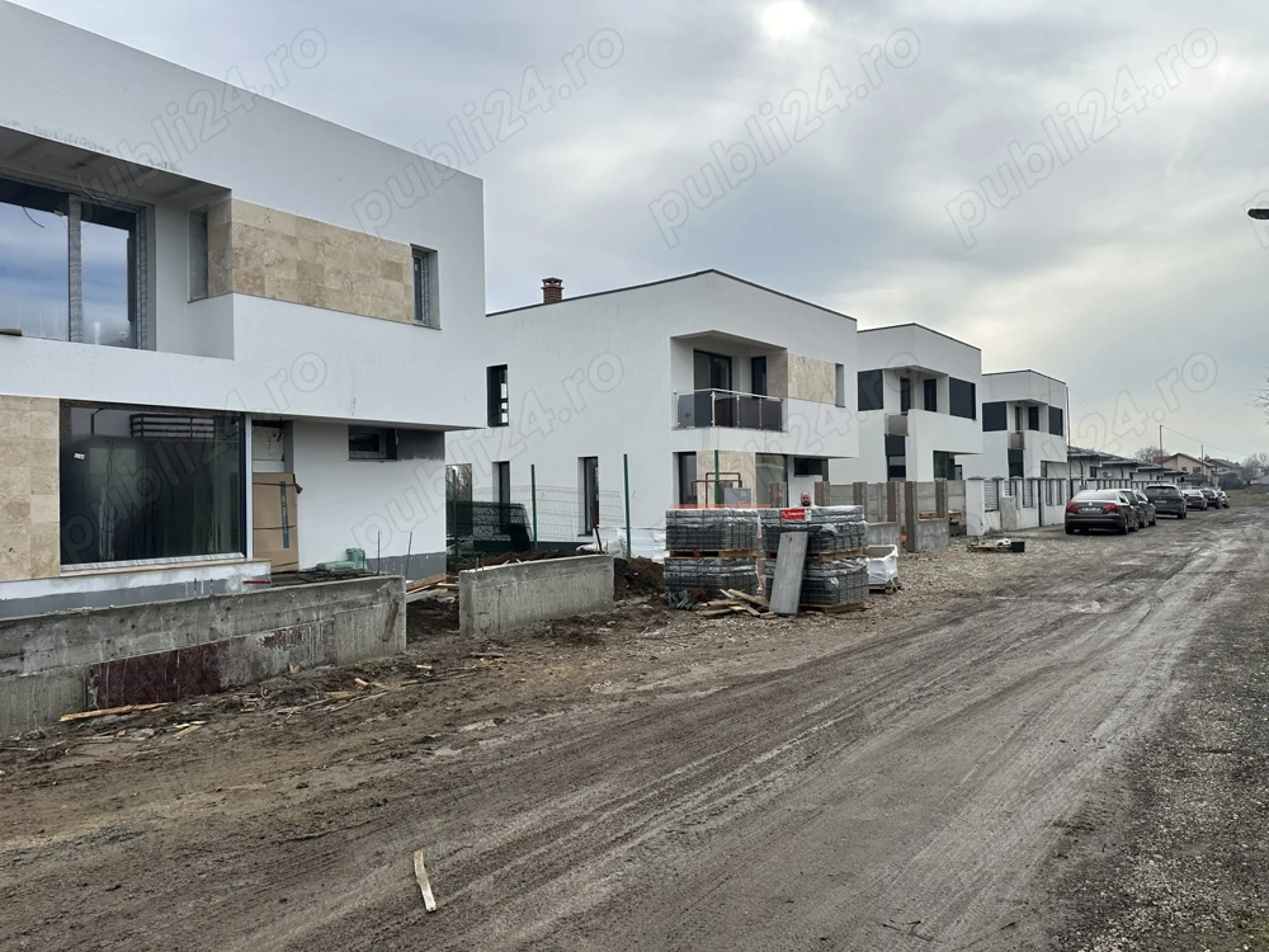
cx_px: 634
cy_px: 476
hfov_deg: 71.6
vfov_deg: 56.8
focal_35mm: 24
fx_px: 880
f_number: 1.78
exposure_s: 1/3861
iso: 80
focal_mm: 6.86
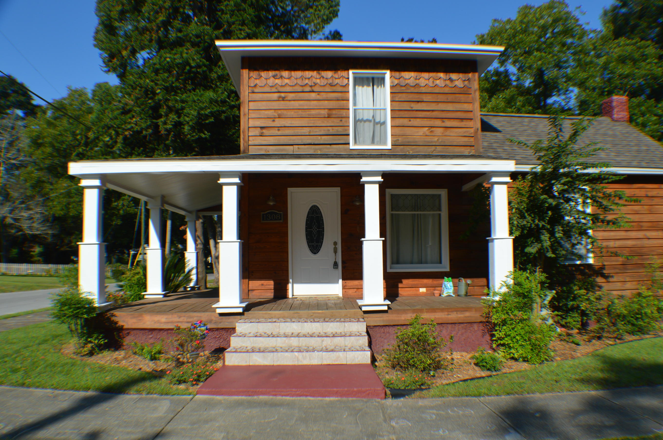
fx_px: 607
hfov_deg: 57.2
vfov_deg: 39.9
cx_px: 357
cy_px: 231
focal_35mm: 33
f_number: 8
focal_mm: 20
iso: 100
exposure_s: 1/250
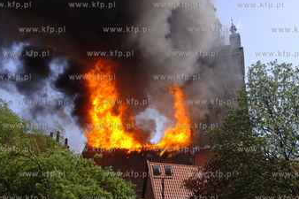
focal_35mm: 39
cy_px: 113
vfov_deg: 34.1
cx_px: 157
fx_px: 324
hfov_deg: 49.6
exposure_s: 1/320
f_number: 8
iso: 400
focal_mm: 22
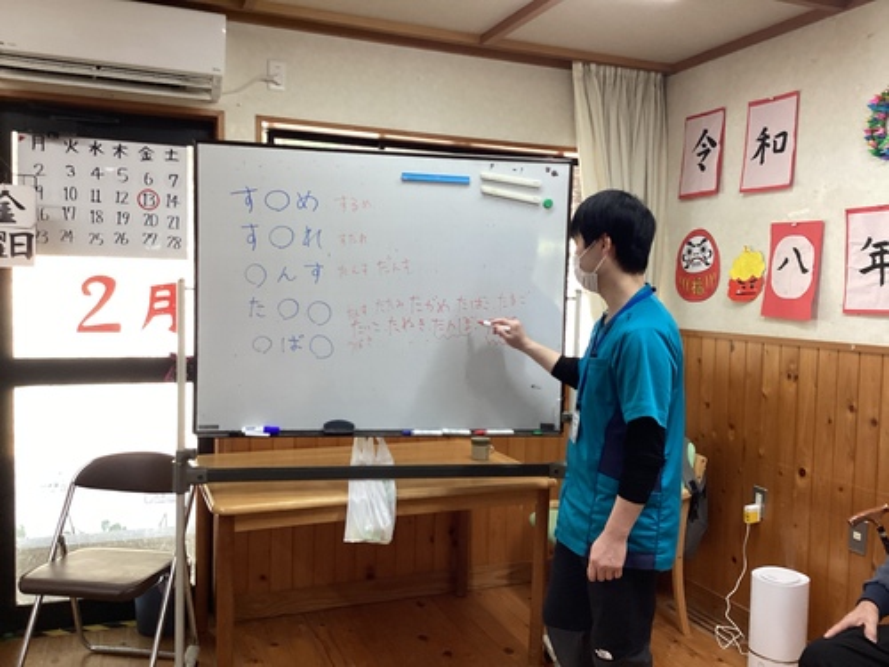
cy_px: 334
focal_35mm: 31
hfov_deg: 58.4
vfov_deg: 45.4
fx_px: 796
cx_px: 444
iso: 125
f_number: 2.4
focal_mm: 3.3
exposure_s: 1/60
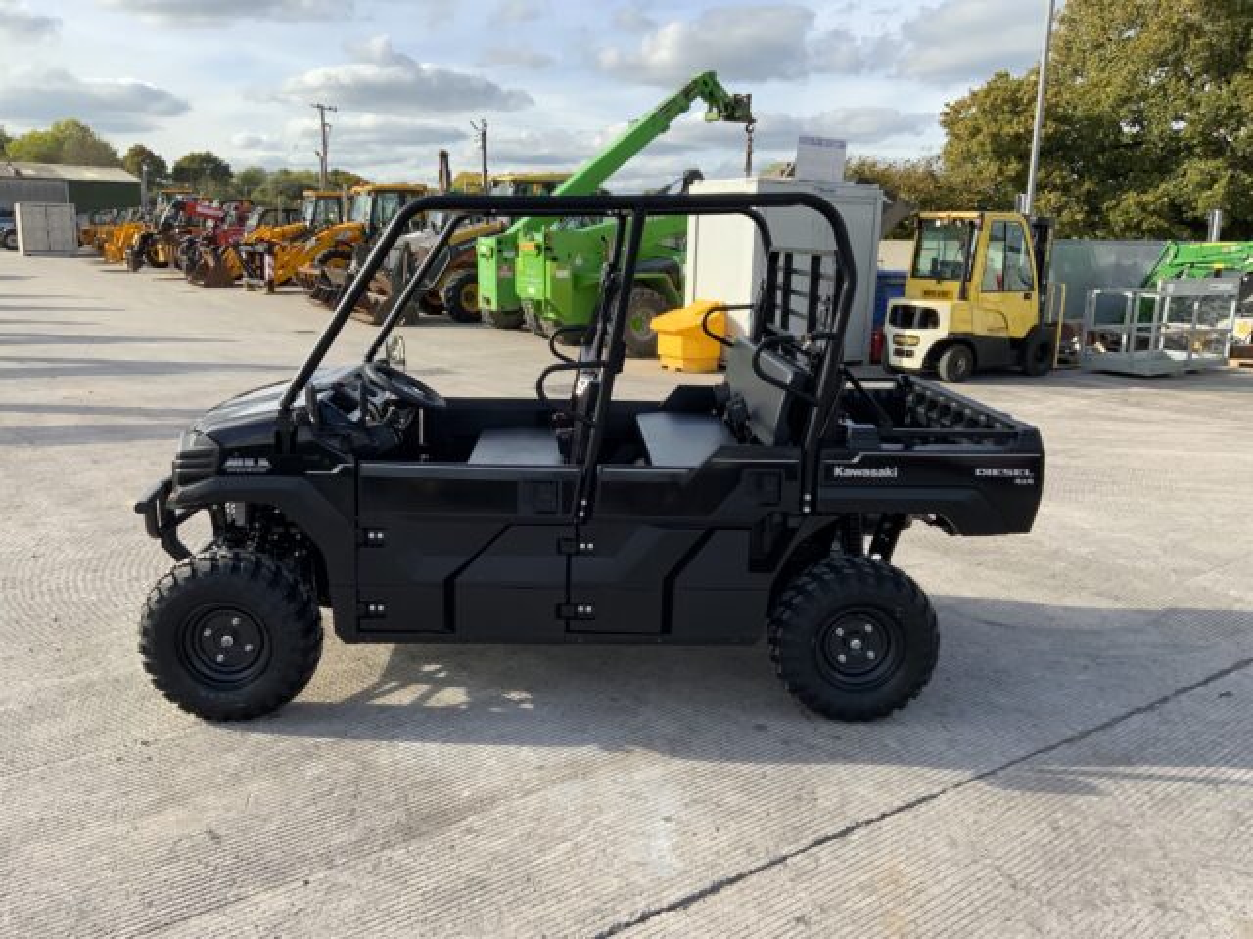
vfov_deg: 48.2
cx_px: 626
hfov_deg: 61.7
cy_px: 470
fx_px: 1050
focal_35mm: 29
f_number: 1.8
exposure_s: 1/1015
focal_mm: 3
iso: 16
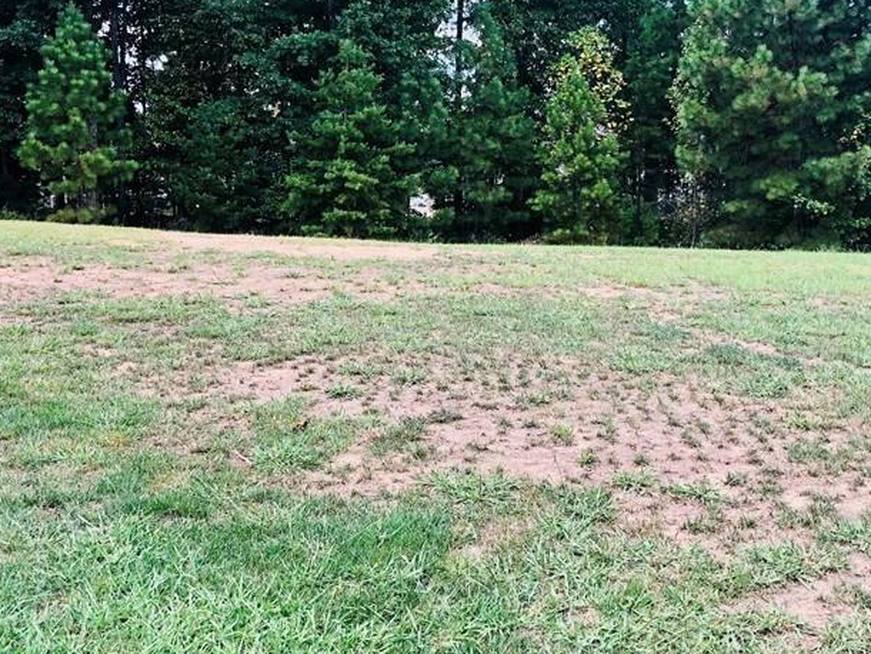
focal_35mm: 47
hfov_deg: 40.4
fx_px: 1183
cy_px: 277
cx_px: 440
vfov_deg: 30.9
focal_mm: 4
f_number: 1.8
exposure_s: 1/186
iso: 20
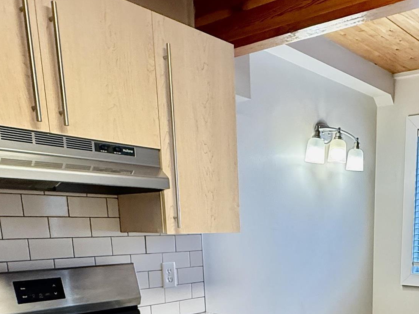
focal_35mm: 39
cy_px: 323
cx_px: 342
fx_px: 472
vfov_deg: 33.3
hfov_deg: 45.2
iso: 500
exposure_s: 1/120
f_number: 2.2
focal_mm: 2.22
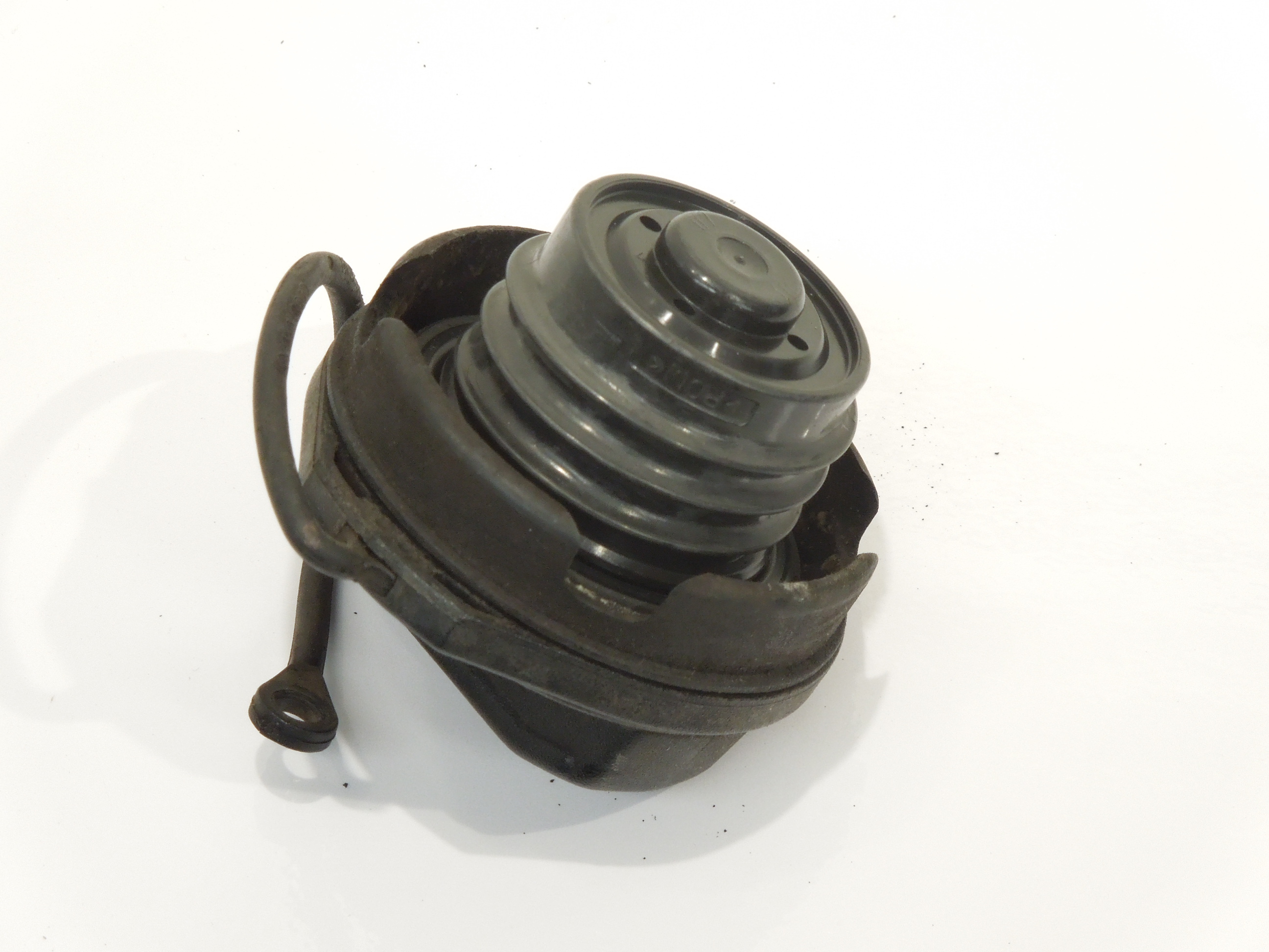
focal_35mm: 151
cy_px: 476
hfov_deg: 13.1
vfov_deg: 9.8
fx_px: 5536
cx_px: 634
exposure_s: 1/25
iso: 500
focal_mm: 27.2
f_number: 4.9
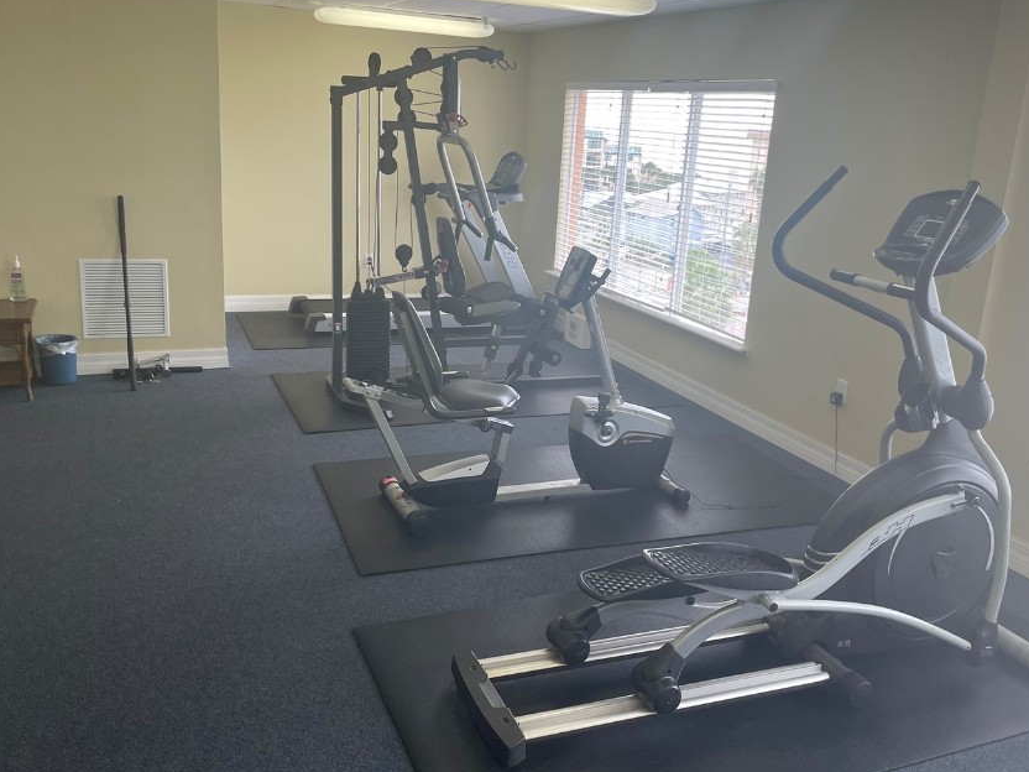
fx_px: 951
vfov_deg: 44.2
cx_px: 531
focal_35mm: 32
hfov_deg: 56.8
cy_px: 381
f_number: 1.6
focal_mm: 4.2
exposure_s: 1/120
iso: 80
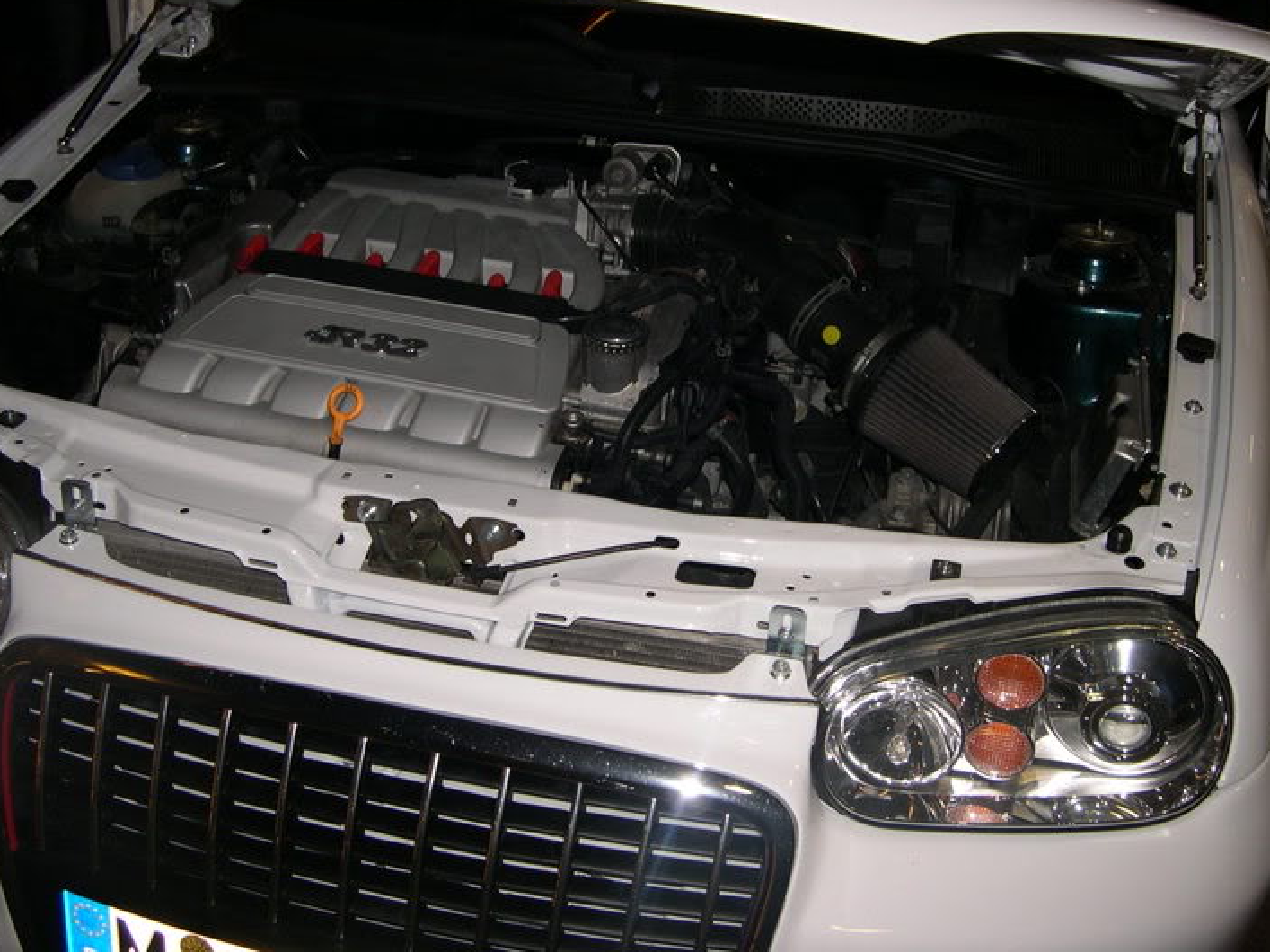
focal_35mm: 43
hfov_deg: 43.9
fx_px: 1577
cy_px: 442
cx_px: 648
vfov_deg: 33.6
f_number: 2.8
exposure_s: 1/60
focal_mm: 8
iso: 100
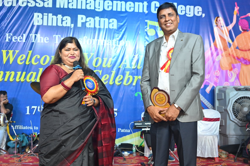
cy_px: 83
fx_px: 268
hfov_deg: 50.1
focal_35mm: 39
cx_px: 121
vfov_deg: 34.5
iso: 640
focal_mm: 34.5
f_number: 4
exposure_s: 1/100
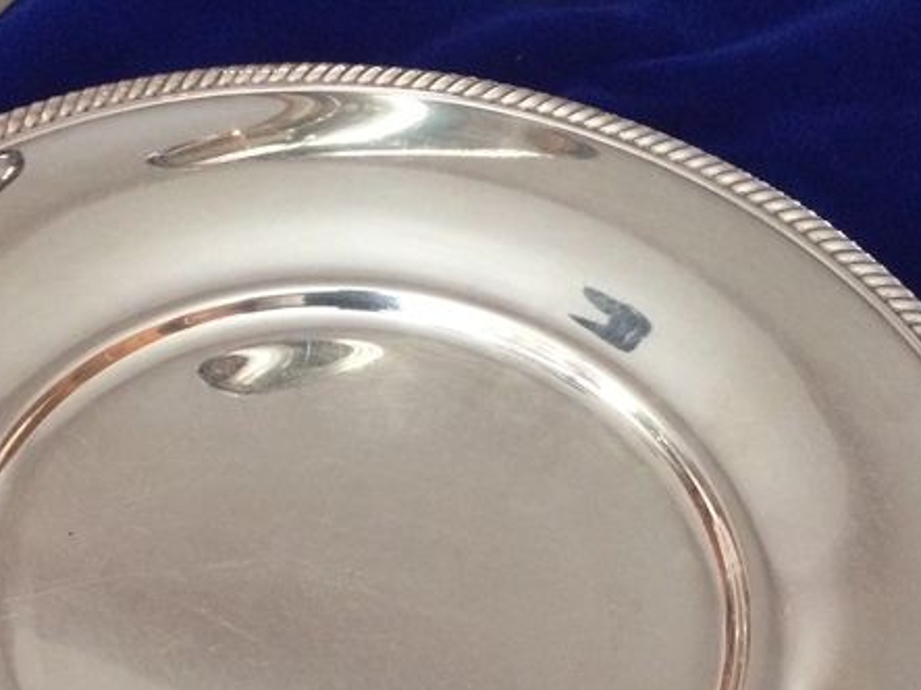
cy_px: 697
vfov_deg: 23.0
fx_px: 1623
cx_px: 339
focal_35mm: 61
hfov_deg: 31.5
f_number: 2.2
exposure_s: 1/20
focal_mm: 4.12
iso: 320
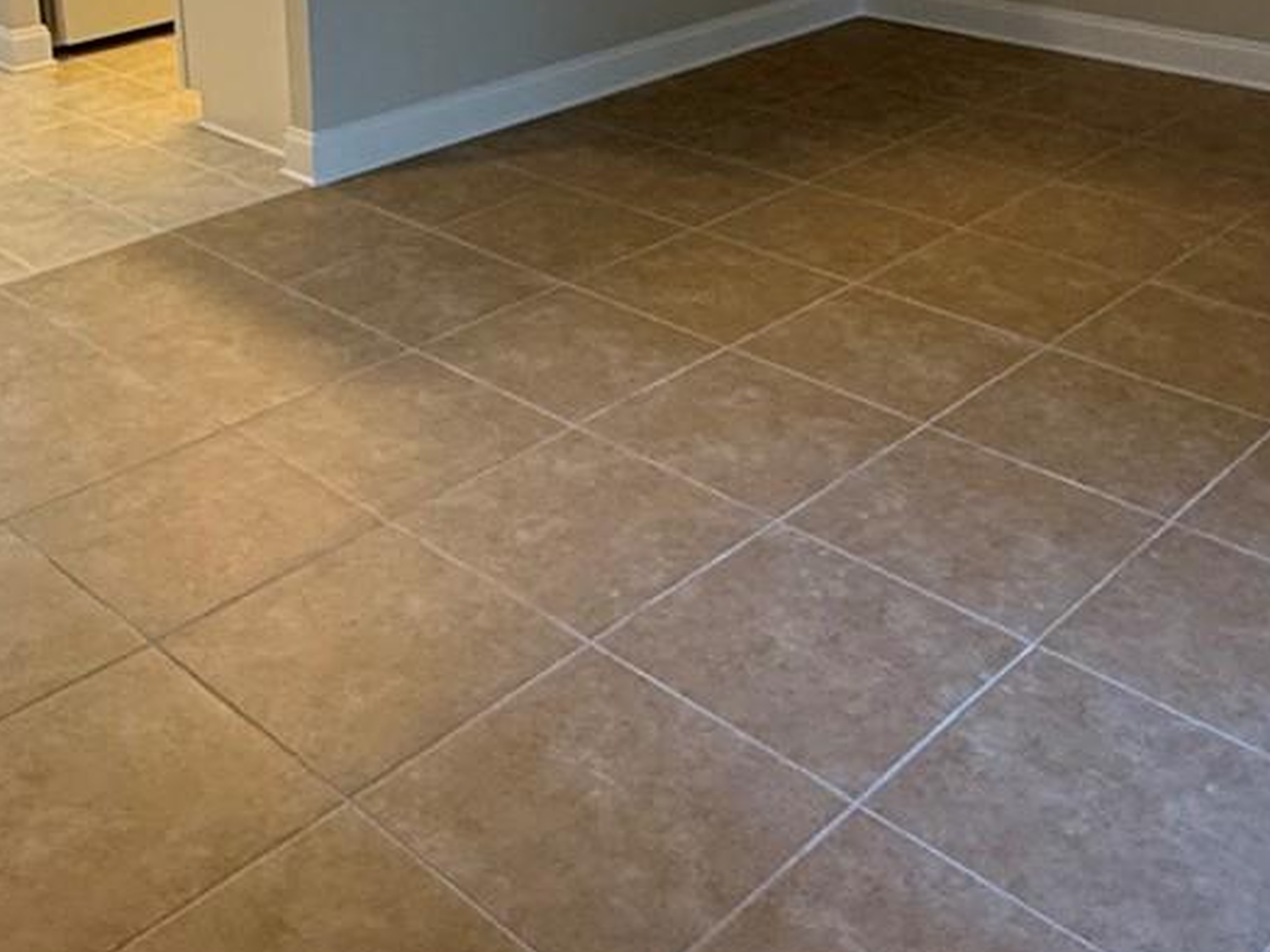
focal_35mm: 43
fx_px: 1578
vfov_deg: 32.7
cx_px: 497
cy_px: 187
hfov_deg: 43.6
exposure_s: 1/60
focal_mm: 2.22
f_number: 2.2
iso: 200
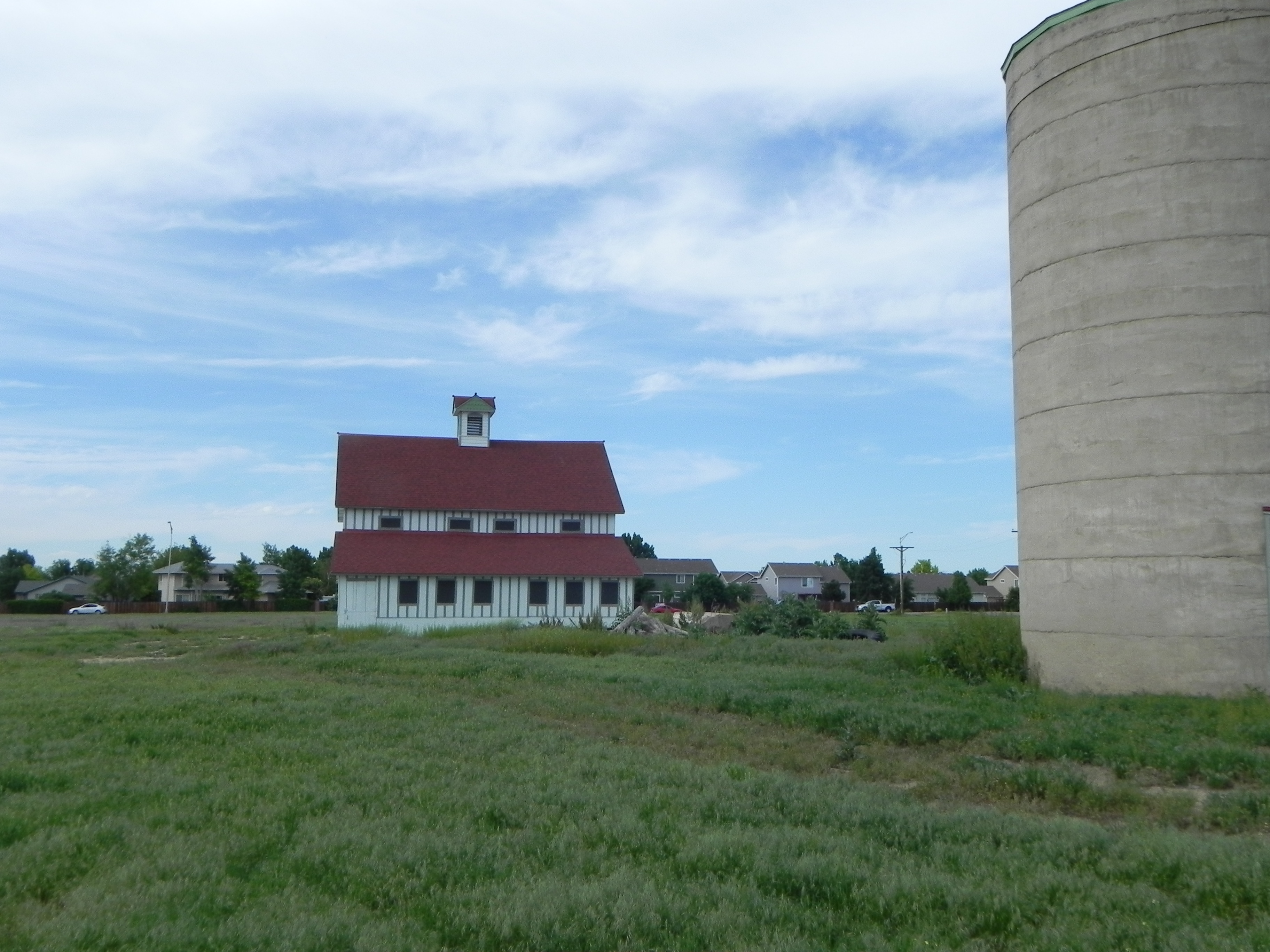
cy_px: 476
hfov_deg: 55.4
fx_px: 1211
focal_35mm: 33
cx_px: 635
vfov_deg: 42.9
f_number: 7.1
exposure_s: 1/409
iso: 160
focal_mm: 5.9
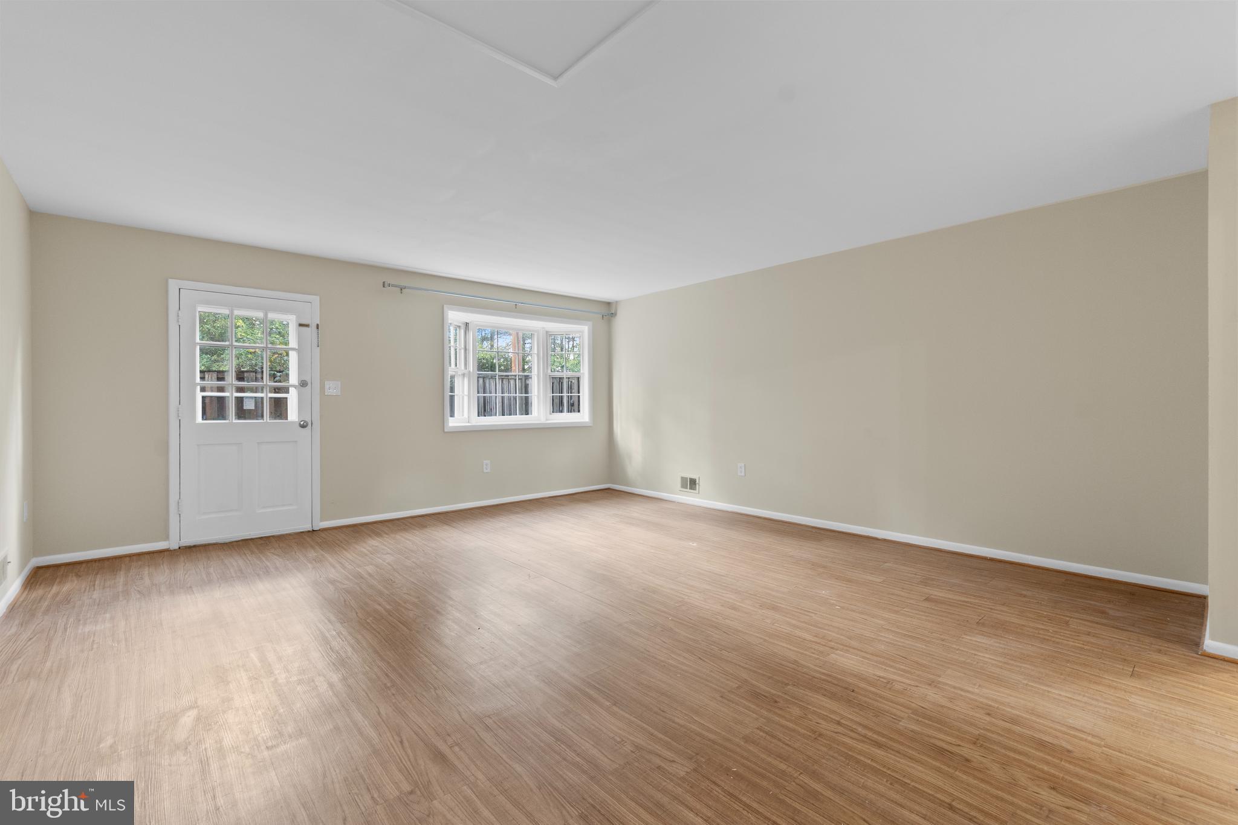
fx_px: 516
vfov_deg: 77.3
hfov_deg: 100.4
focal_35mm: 15
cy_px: 412
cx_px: 619
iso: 100
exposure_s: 1/1.25
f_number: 9
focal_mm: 10
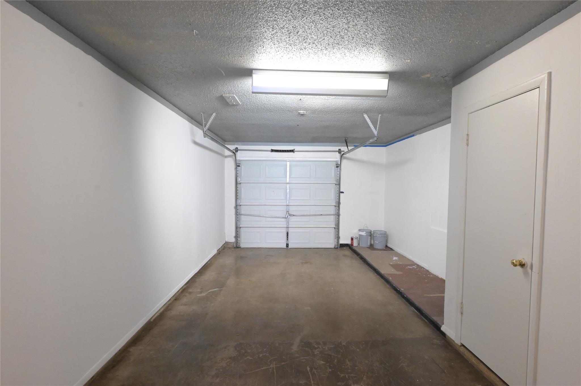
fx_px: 258
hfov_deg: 96.8
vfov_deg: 73.7
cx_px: 290
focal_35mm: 16
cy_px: 193
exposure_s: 1/15
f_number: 8
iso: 10000
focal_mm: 16
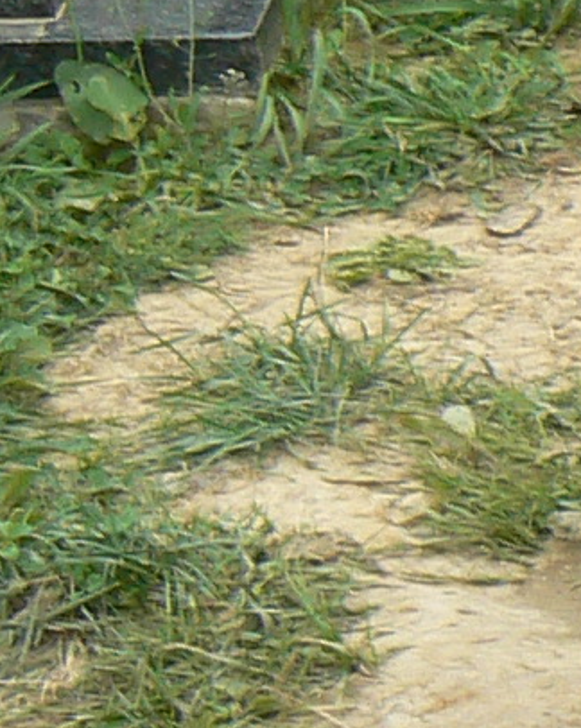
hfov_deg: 5.6
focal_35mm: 244
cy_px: 341
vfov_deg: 7.9
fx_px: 5252
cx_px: 2150
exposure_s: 1/125
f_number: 5.6
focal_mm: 6
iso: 80
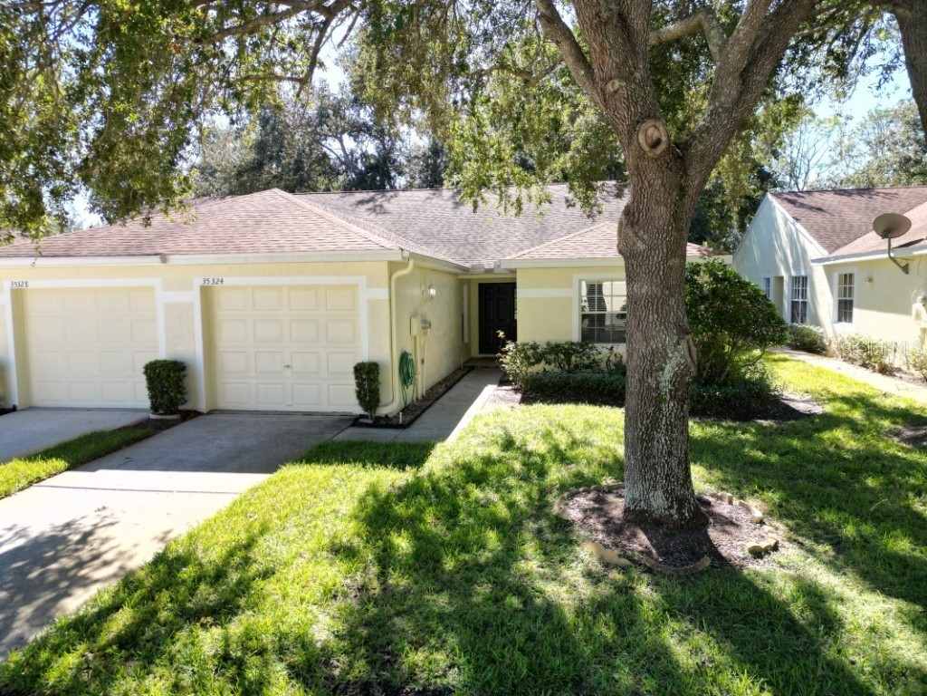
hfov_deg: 71.6
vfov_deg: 56.8
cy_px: 348
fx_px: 643
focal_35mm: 24
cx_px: 464
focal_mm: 6.72
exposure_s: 1/725
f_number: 1.7
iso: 100
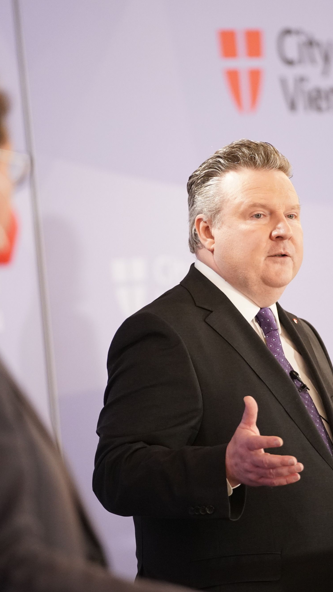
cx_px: 208
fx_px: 4224
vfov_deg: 8.0
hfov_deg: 4.5
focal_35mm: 269
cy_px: 296
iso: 5000
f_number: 2.8
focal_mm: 171
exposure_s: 1/250
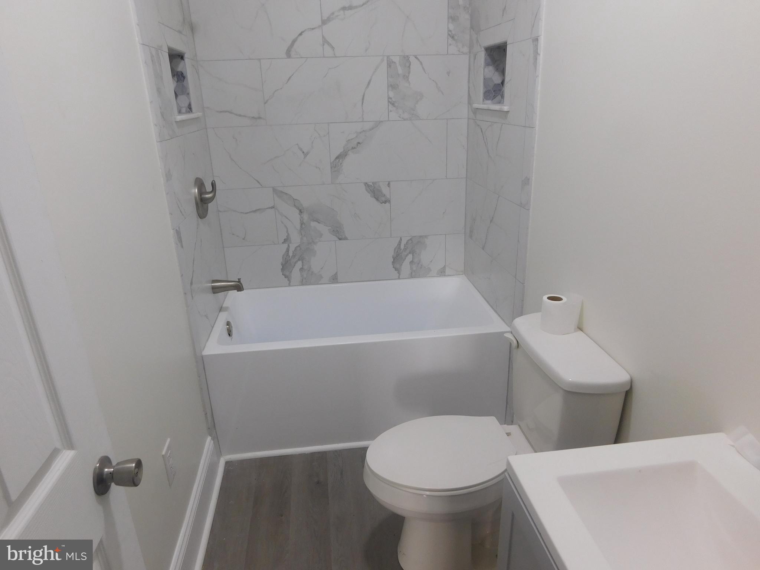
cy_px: 285
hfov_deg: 73.9
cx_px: 380
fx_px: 505
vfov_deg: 58.9
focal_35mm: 23
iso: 125
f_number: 3
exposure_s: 1/30
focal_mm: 4
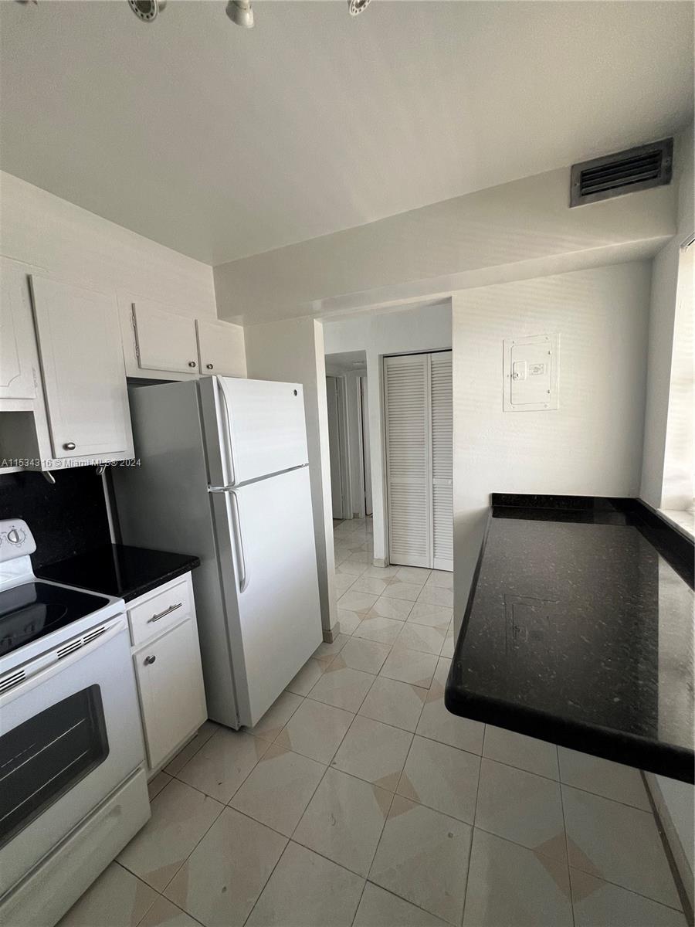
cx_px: 348
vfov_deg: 106.2
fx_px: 348
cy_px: 464
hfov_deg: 89.9
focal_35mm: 13
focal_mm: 1.57
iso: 100
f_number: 1.8
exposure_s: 1/99
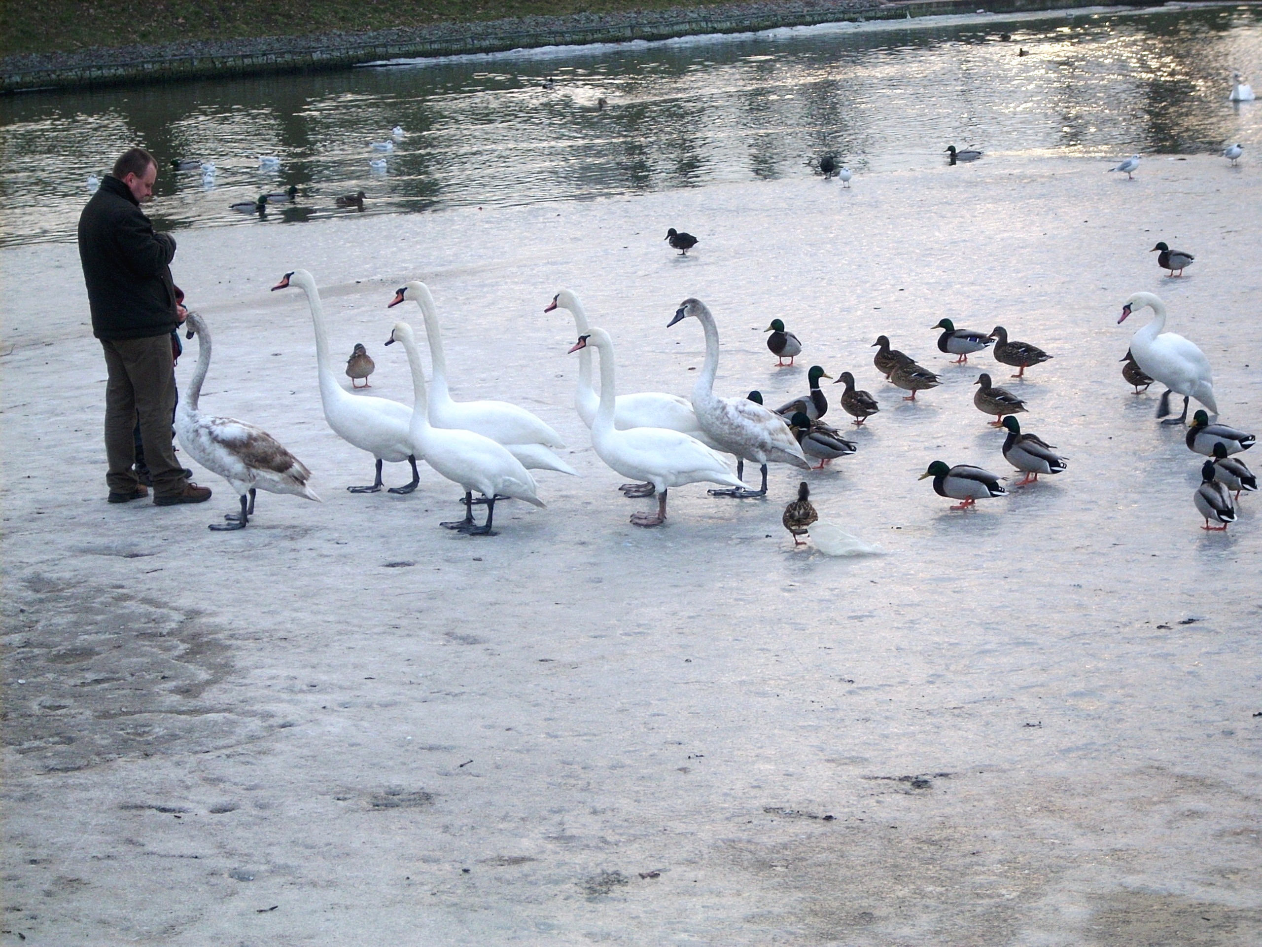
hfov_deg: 17.4
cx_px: 631
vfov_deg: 13.1
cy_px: 474
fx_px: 4120
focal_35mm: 113
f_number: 5.2
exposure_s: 1/62.6
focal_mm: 18.6
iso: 64
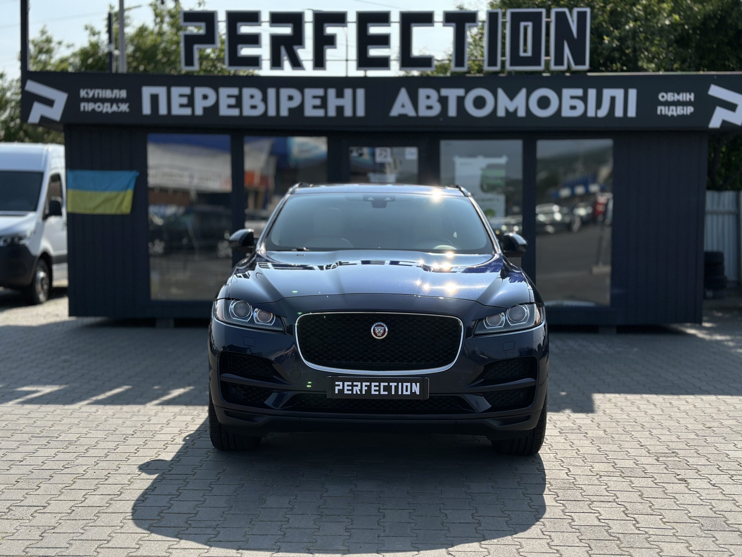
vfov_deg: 30.3
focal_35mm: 48
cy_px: 278
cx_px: 371
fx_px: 1029
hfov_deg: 39.7
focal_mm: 6.86
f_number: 1.78
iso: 80
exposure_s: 1/6211
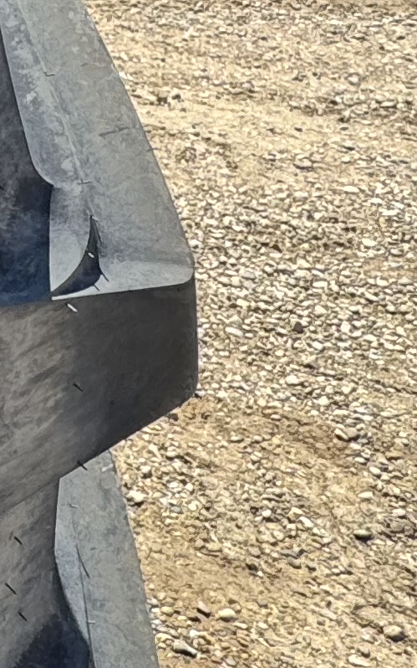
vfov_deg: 25.0
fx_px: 1363
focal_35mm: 75
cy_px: -116
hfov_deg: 13.0
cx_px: -595
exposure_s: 1/366
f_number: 2.2
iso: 40
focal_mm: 2.22
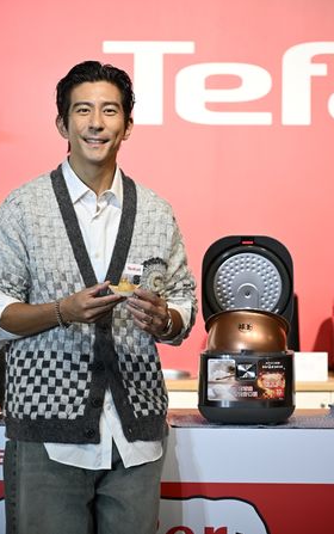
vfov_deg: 17.0
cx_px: 160
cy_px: 266
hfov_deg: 10.7
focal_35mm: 123
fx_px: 1789
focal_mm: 120
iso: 400
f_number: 4
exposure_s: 1/200
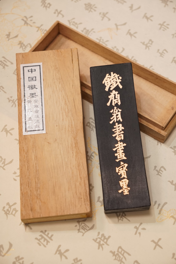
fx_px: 517
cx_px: 88
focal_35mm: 70
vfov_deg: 28.6
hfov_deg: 19.3
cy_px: 132
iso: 1600
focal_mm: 47
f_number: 5.6
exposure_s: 1/80
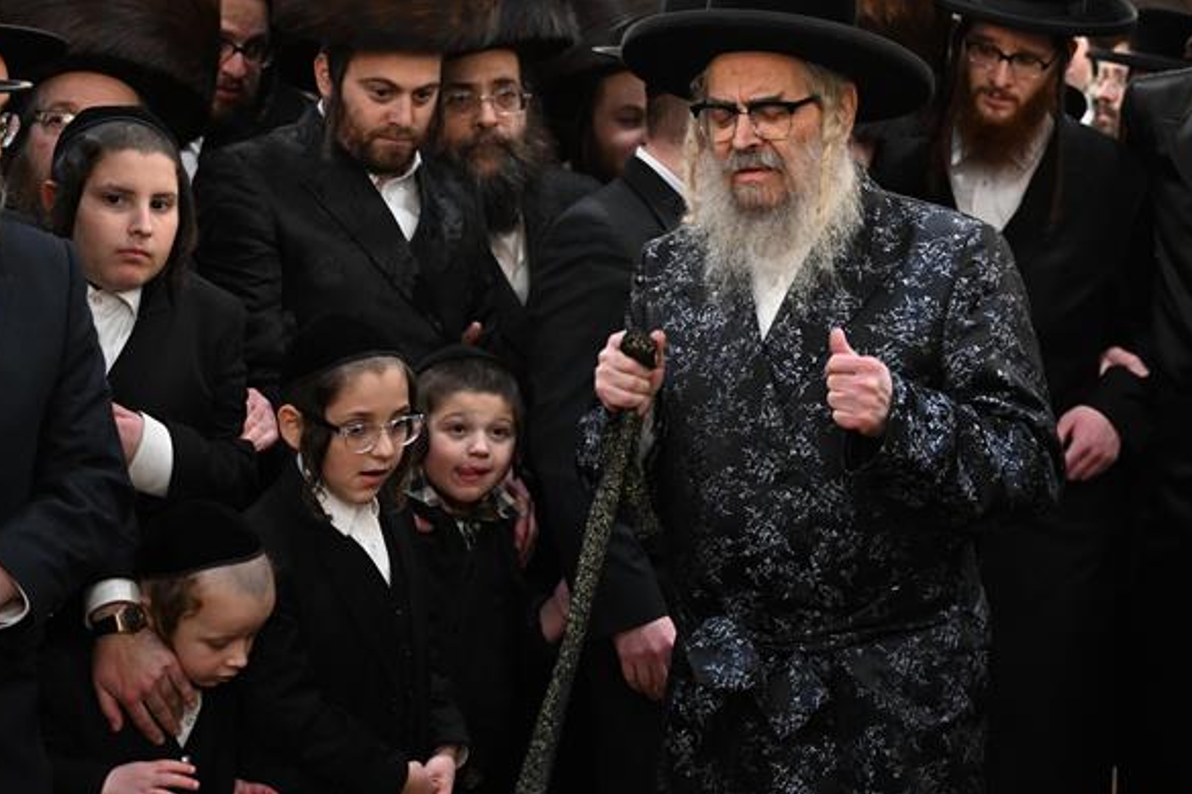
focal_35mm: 93
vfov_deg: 14.7
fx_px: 3078
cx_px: 788
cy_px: 301
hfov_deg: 21.8
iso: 2500
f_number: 2.8
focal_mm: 53
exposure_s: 1/200
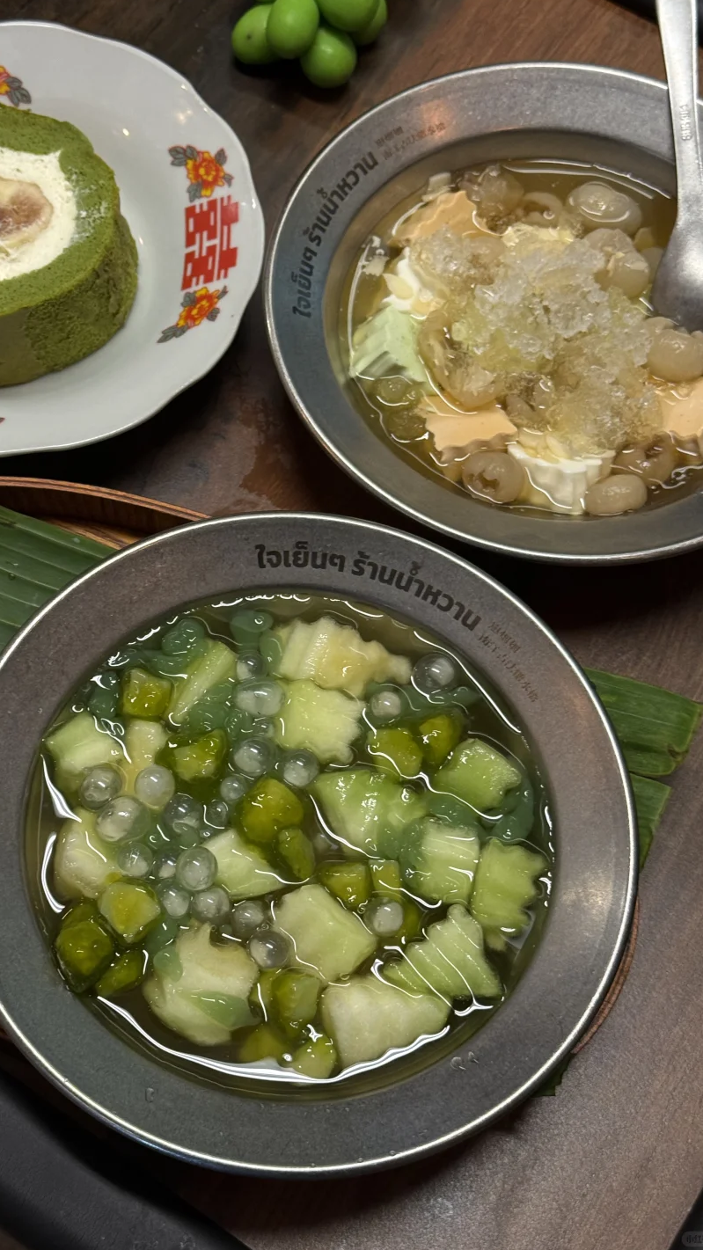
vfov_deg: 39.2
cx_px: 246
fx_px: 1757
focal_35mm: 53
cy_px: 621
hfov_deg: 22.6
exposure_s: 1/50
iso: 125
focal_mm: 6.76
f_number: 1.78
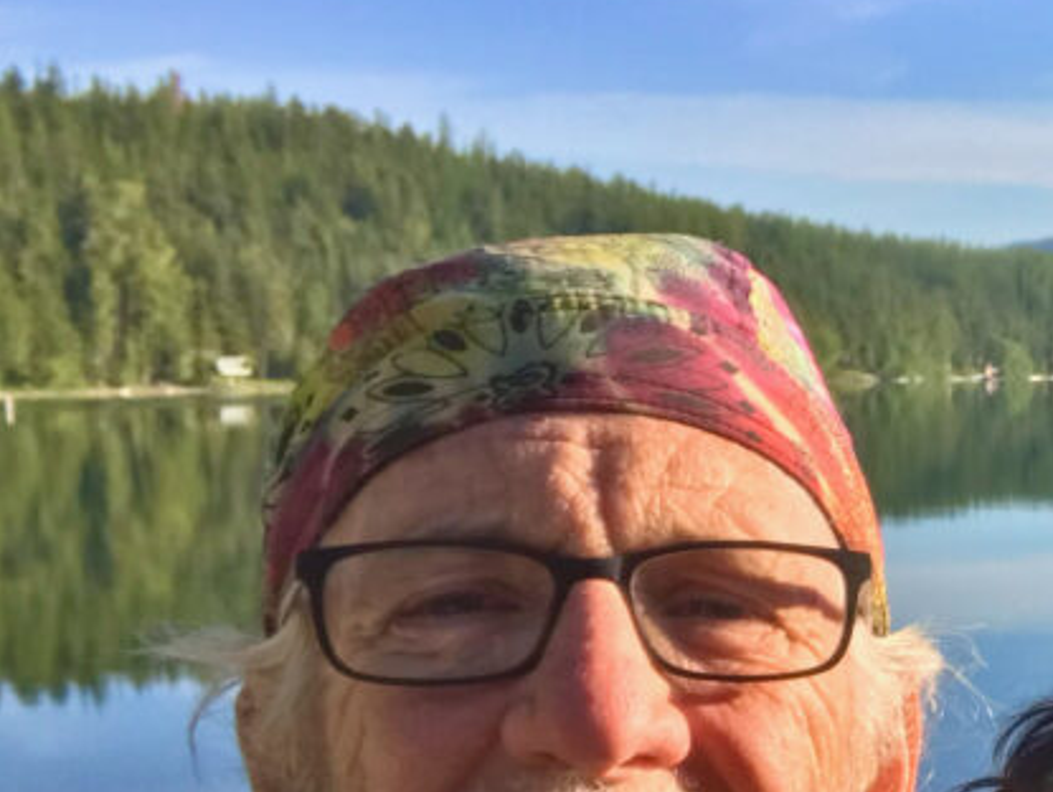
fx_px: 2405
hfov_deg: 22.7
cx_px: 1256
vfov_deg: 18.4
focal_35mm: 79
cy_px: 698
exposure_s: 1/621
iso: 25
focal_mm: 2.87
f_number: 2.2
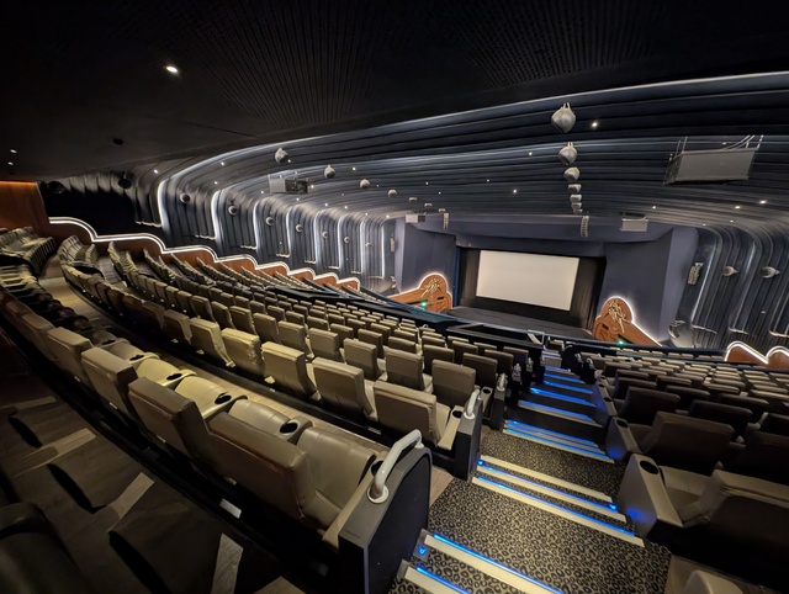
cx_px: 394
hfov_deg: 110.5
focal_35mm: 12
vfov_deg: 94.6
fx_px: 274
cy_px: 297
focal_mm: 2.23
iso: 645
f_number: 1.95
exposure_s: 1/3.4
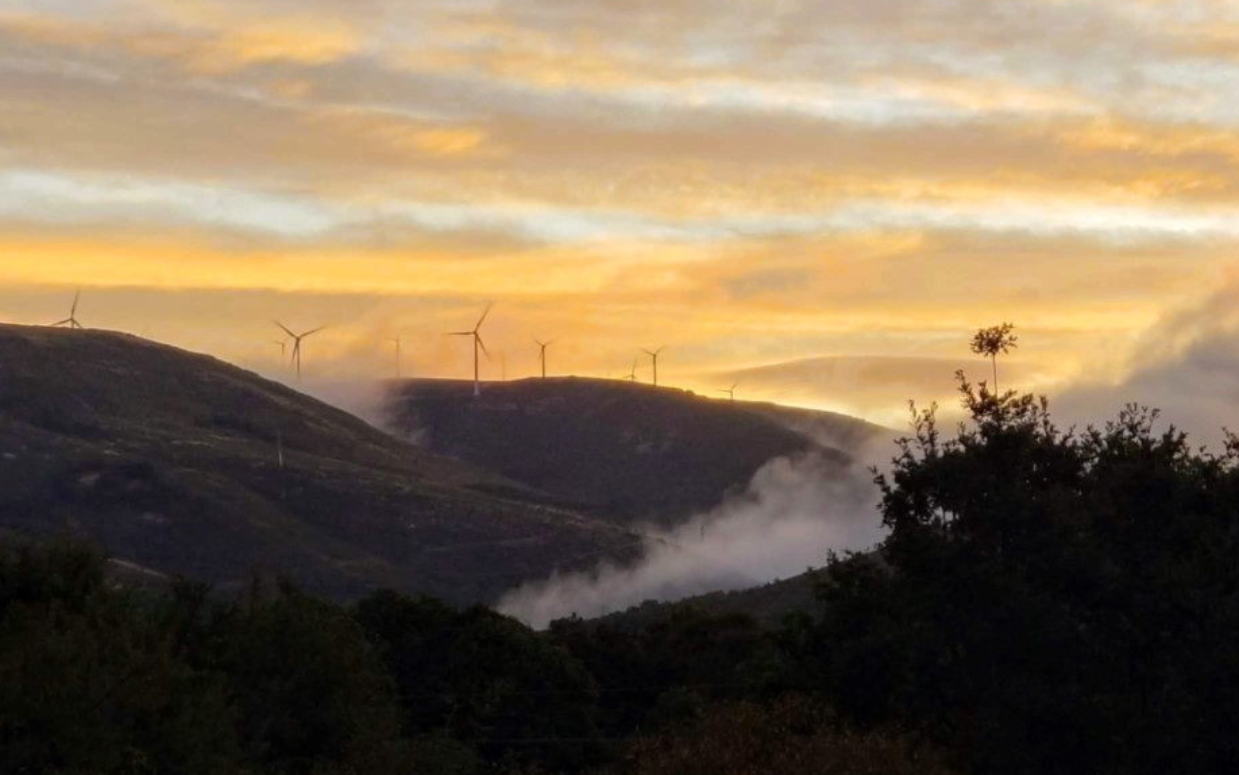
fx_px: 4086
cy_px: 356
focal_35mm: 121
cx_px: 1065
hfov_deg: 17.0
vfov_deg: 10.8
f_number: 2.4
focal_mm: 6
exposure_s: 1/150
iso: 25
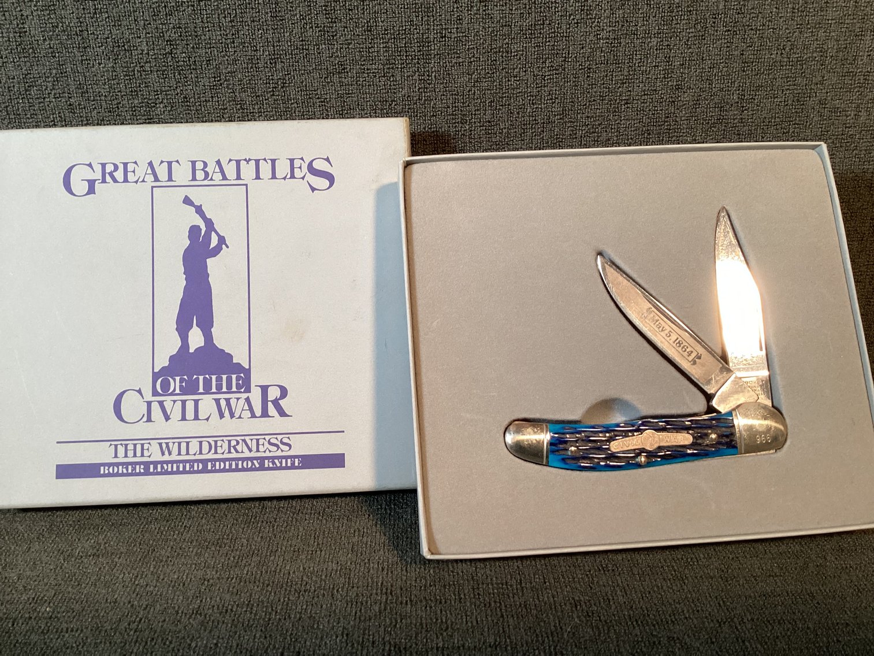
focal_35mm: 31
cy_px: 328
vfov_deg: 45.4
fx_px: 783
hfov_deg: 58.3
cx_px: 437
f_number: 2.4
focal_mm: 3.3
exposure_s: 1/60
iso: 200
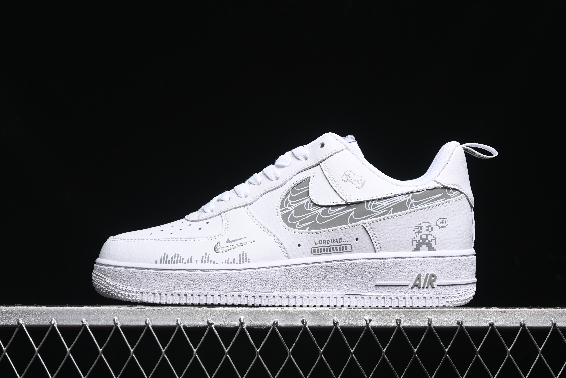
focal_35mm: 75
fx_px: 1179
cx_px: 283
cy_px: 189
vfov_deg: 18.2
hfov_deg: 27.0
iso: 160
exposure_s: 1/60
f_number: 6.3
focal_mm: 50
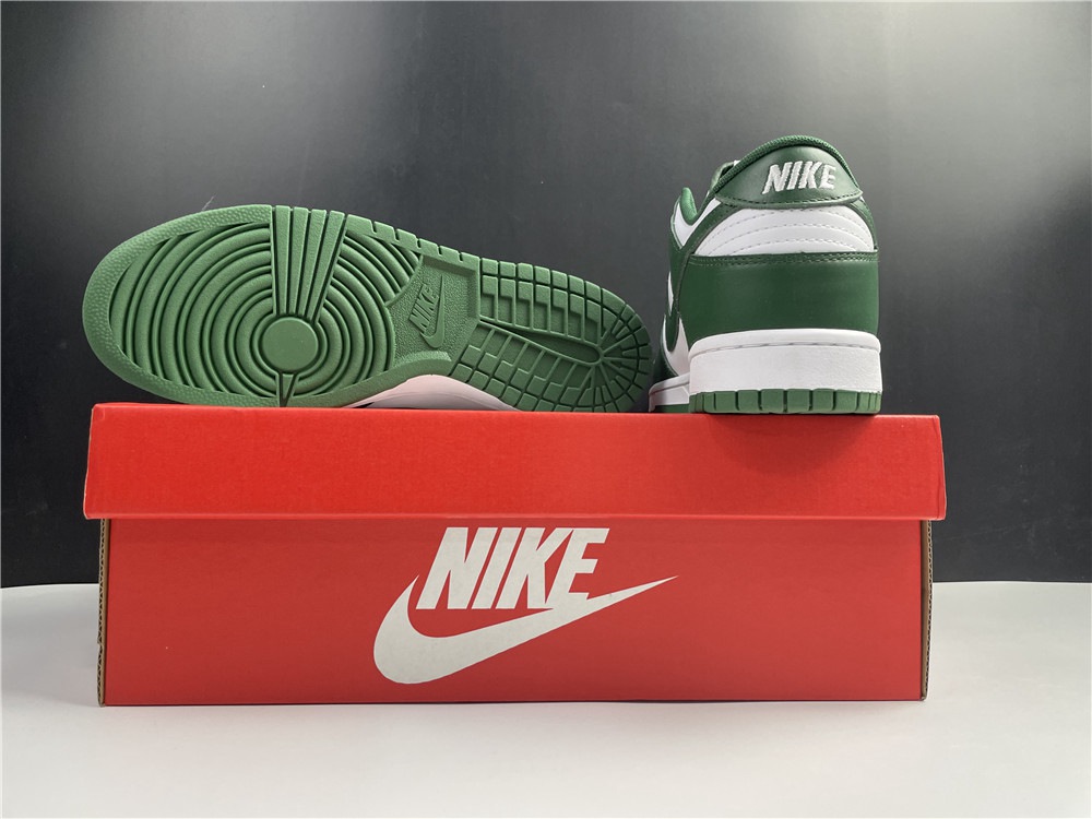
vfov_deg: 53.1
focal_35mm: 26
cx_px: 546
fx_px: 820
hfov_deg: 67.3
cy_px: 410
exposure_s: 1/113
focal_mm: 4.2
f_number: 1.6
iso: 125
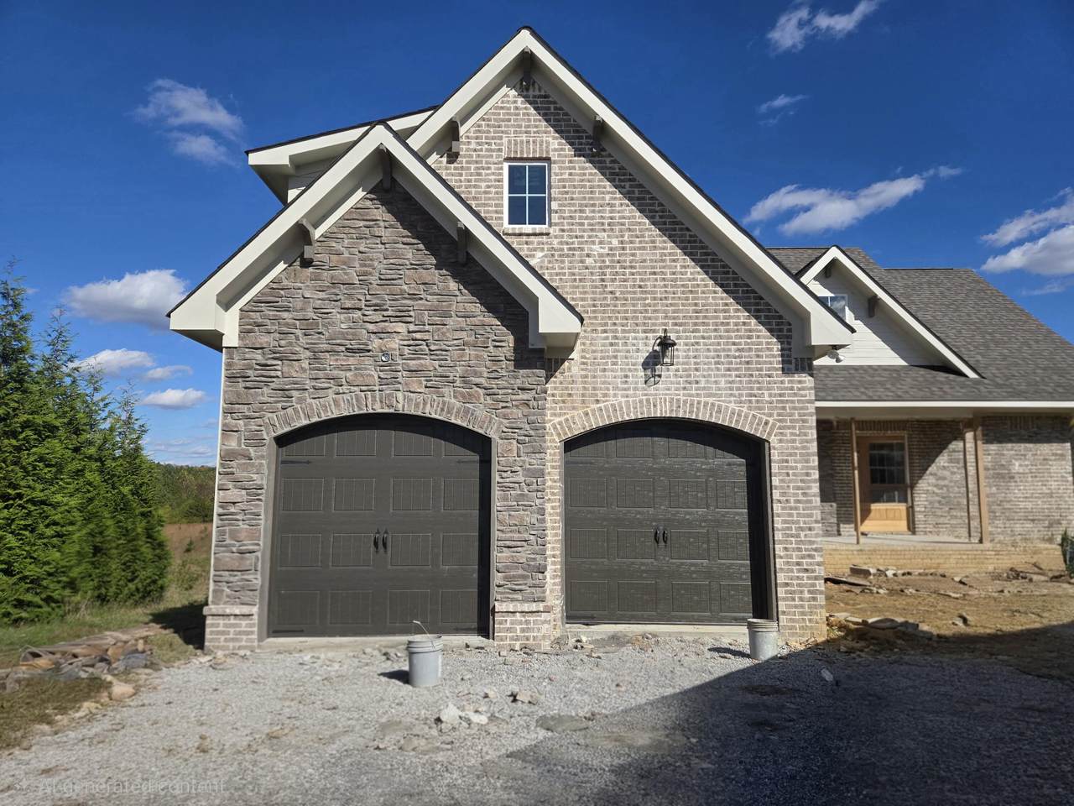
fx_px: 714
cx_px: 537
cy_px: 403
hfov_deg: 73.9
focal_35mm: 23
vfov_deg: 58.9
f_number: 1.8
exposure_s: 1/5000
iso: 25
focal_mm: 5.4
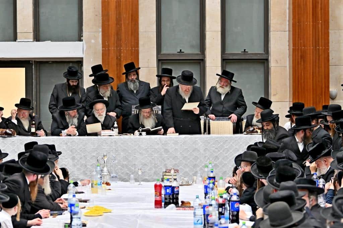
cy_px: 114
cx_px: 172
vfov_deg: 9.7
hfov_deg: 14.5
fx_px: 1352
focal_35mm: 142
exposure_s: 1/250
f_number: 2.8
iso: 640
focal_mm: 95
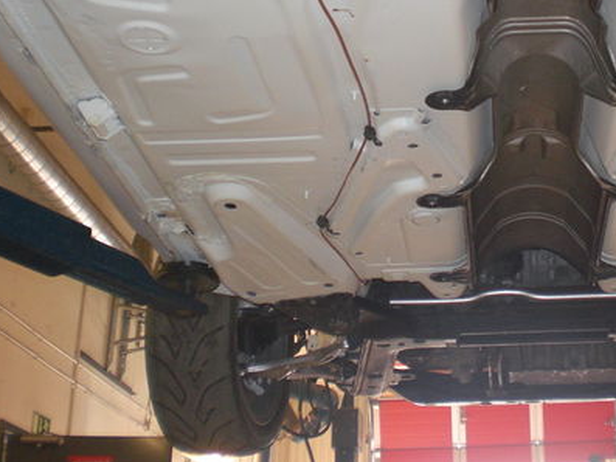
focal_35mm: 58
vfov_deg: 24.9
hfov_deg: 32.4
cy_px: 112
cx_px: 479
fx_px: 1032
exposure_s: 1/60
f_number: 3.1
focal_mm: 6.3
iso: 200
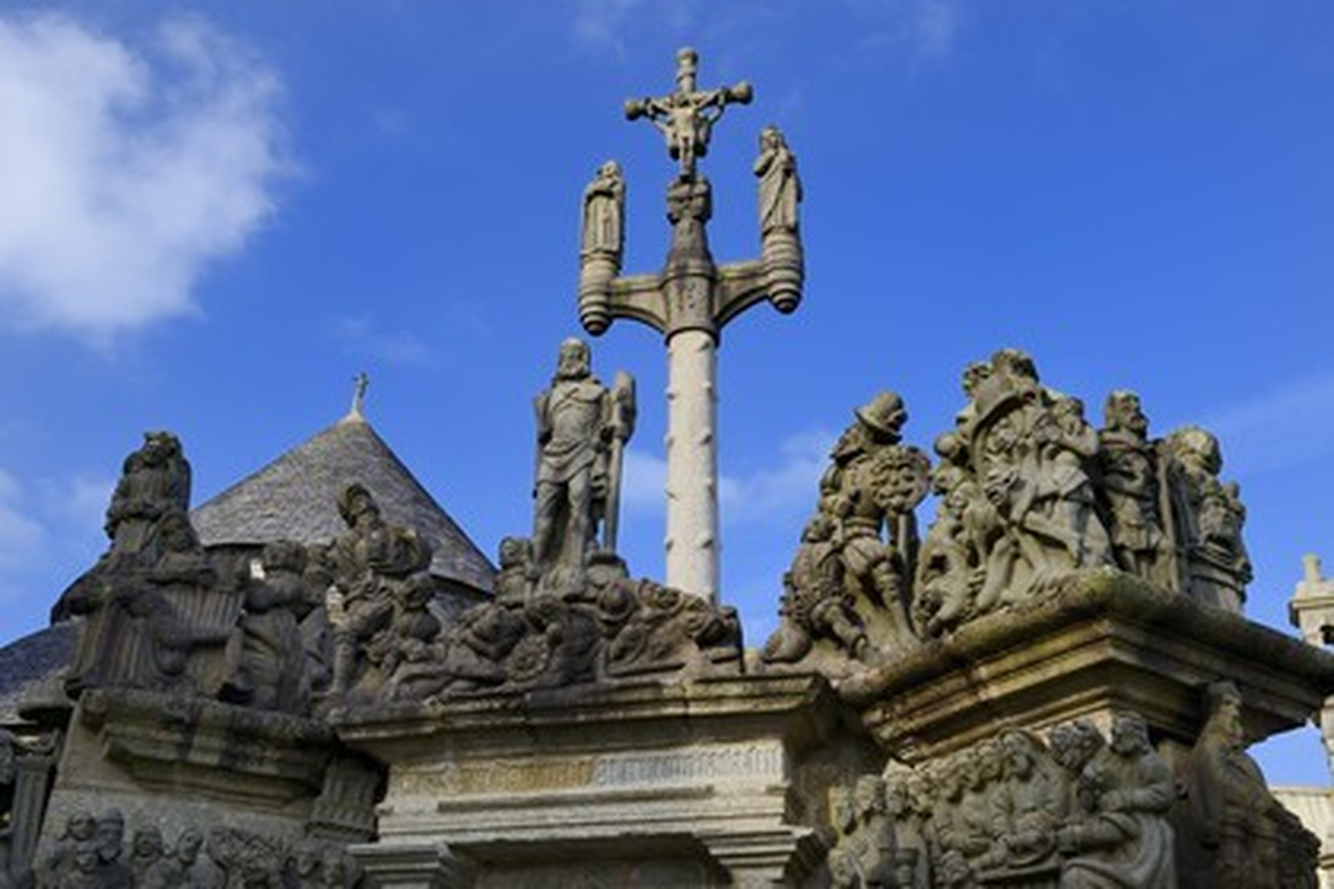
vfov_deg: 35.1
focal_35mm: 38
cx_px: 667
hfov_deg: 50.7
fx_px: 1408
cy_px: 444
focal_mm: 38
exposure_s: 1/200
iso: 200
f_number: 11
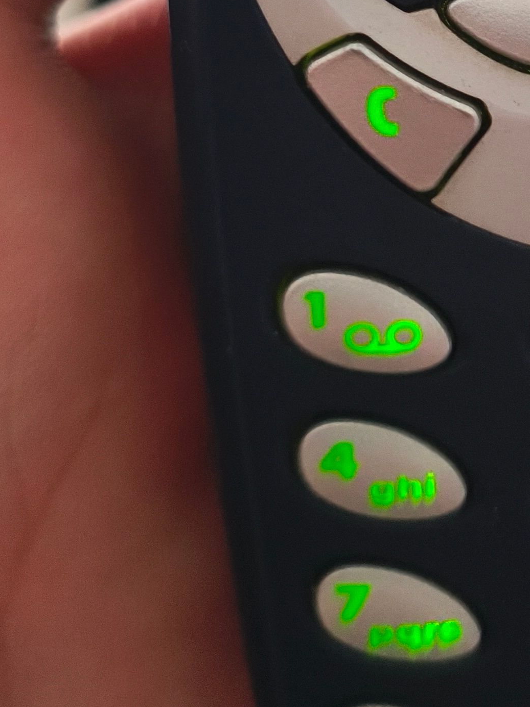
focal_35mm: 77
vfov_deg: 23.7
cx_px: 587
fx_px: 1572
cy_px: -81
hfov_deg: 18.4
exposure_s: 1/11.1
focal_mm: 4.94
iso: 2500
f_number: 1.5
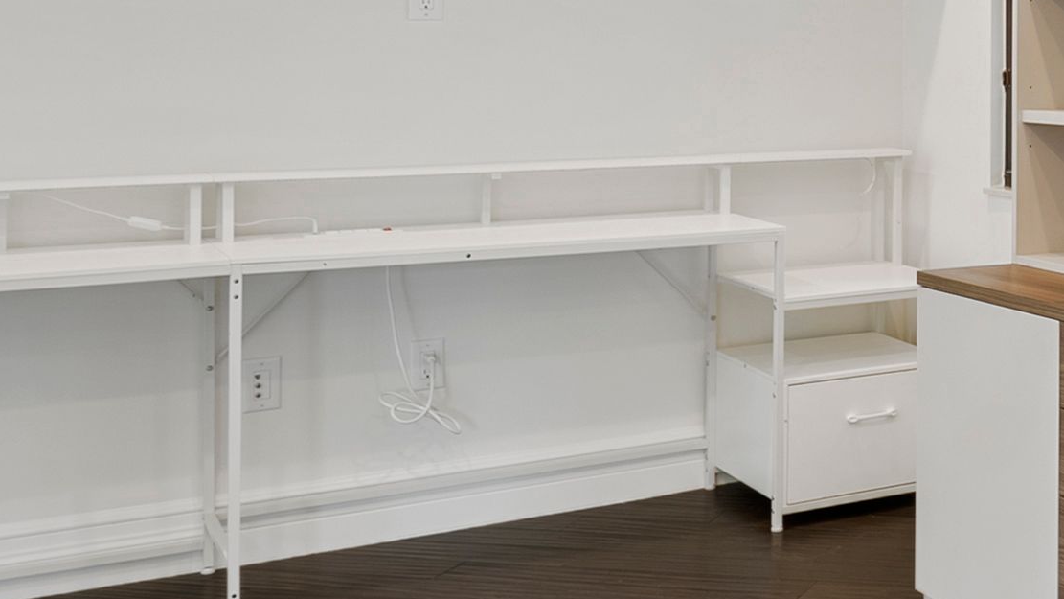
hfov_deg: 31.7
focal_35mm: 58
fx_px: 1648
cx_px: 1169
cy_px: 31
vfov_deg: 20.1
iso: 200
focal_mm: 14.6
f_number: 6.3
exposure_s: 1/20
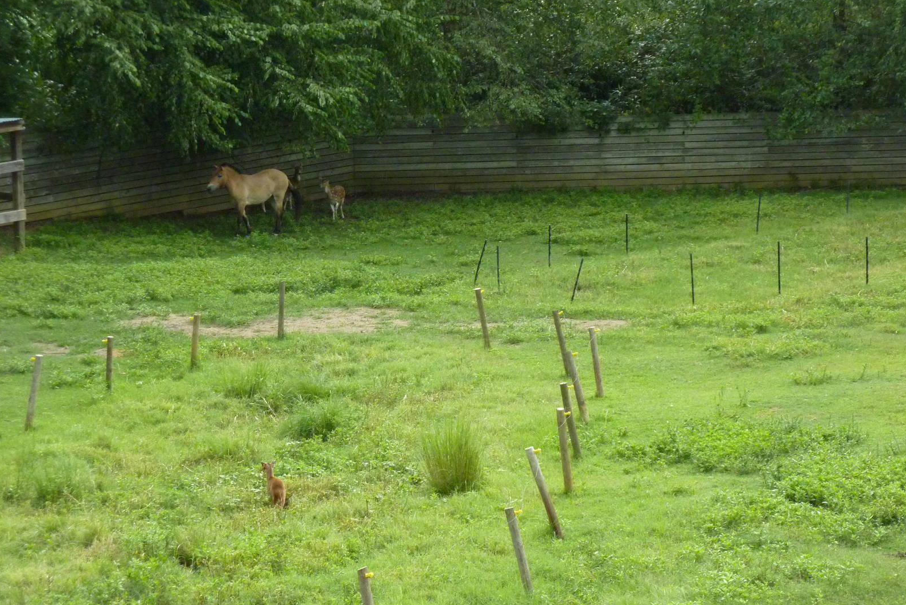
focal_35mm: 116
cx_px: 452
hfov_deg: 17.6
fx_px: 2920
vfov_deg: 11.8
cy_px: 322
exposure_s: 1/125
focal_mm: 18.2
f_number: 4.4
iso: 400
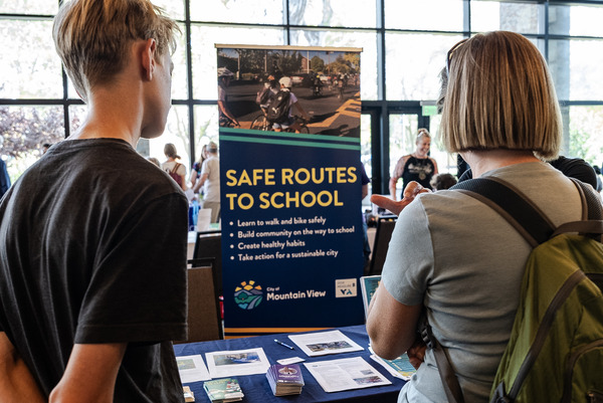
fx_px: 603
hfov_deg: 53.1
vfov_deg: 36.9
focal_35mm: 36
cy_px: 202
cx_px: 302
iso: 800
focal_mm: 24
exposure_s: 1/60
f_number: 4
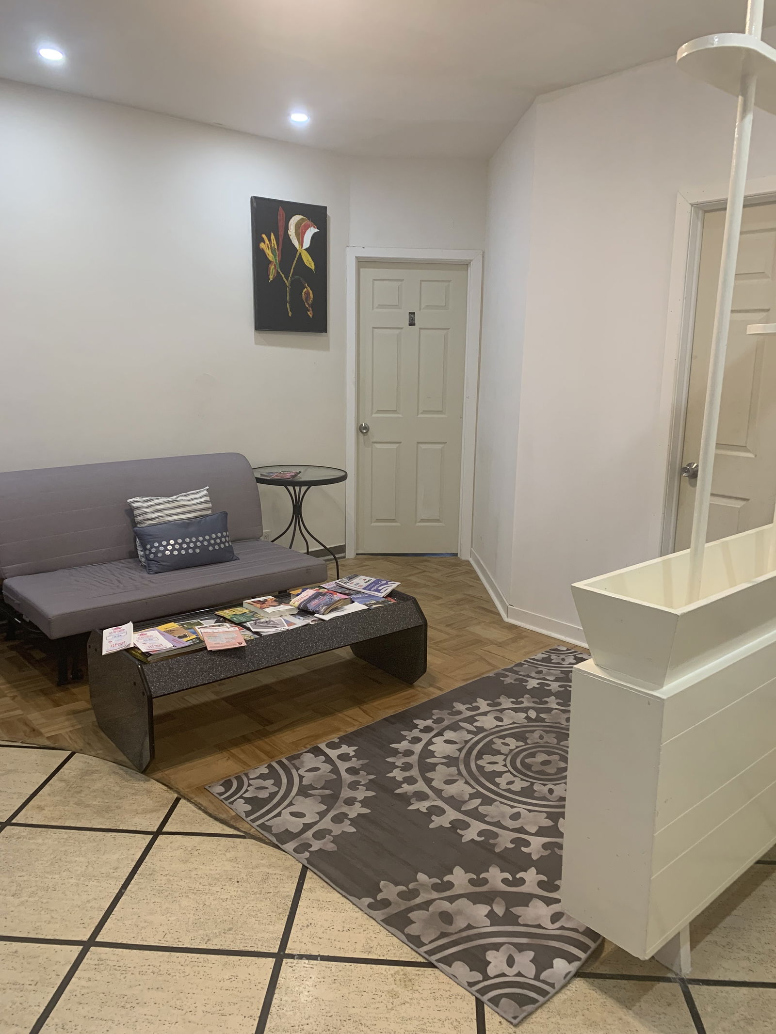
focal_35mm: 26
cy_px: 517
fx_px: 777
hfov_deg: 53.1
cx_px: 388
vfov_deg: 67.3
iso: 100
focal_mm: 4.25
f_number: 1.8
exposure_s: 1/60
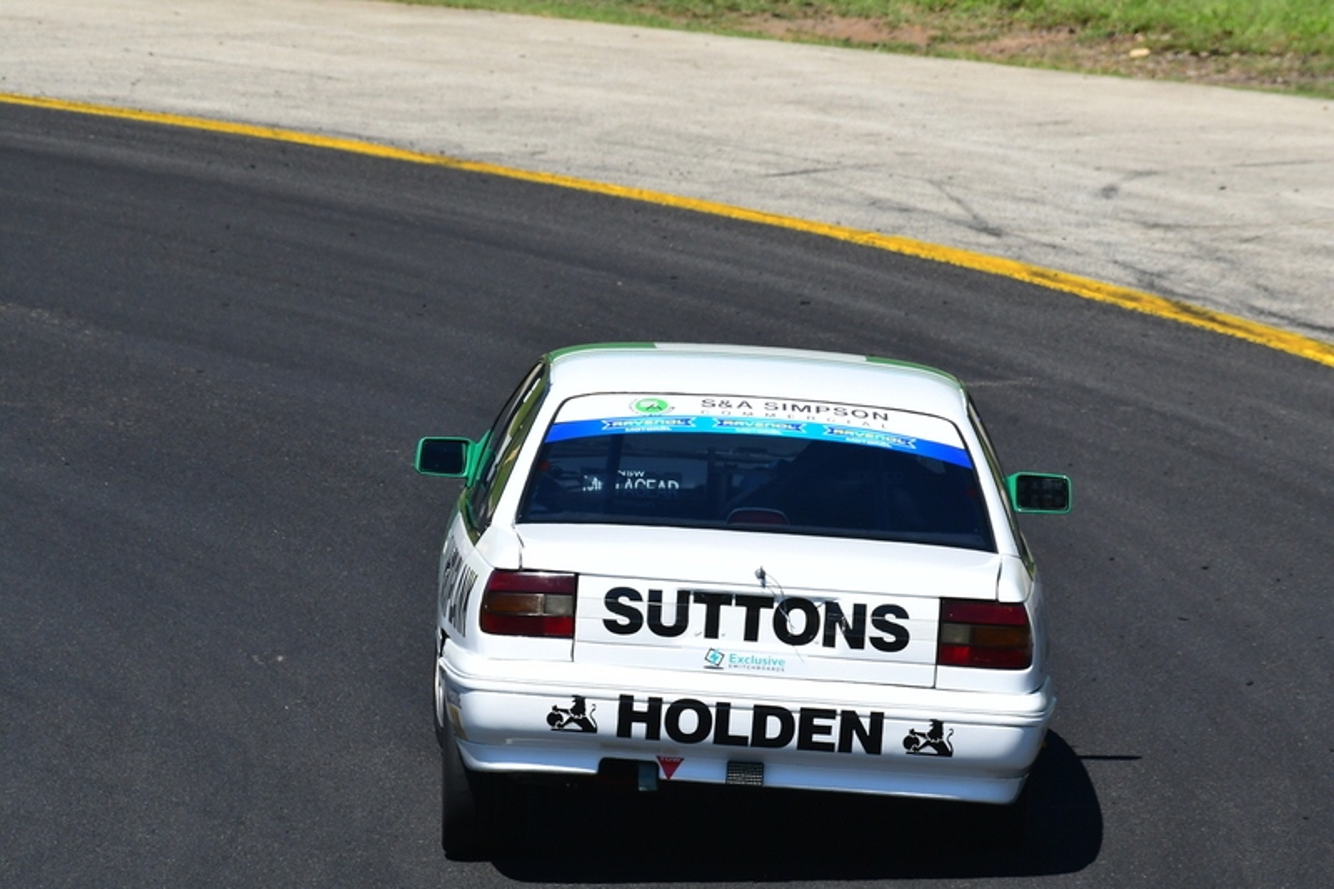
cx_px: 667
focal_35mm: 630
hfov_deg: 3.3
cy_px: 444
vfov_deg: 2.2
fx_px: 23339
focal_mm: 420
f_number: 13
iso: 500
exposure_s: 1/640
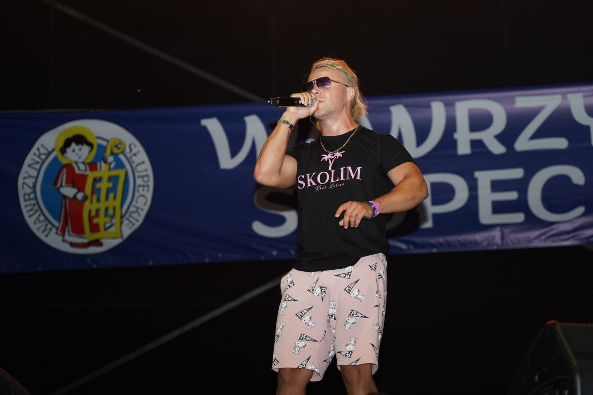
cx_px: 296
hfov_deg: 19.6
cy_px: 198
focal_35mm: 104
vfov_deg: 13.2
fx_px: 1713
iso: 400
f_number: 4
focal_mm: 104
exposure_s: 1/100
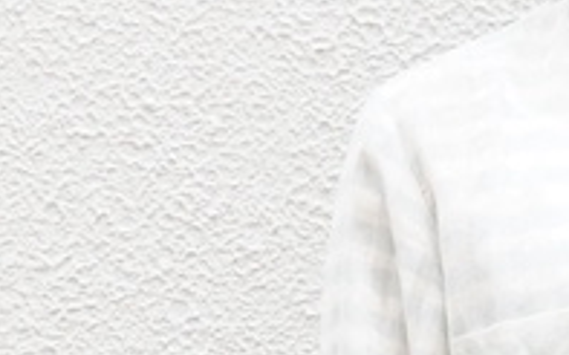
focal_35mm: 249
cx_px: 748
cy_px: 540
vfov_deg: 5.2
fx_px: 3860
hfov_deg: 8.3
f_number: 5.6
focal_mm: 32
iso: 500
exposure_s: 1/400
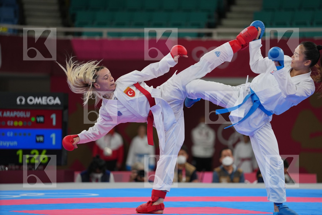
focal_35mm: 200
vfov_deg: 6.9
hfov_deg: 10.3
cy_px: 108
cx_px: 161
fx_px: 1789
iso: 500
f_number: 2.8
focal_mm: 200
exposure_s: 1/1000
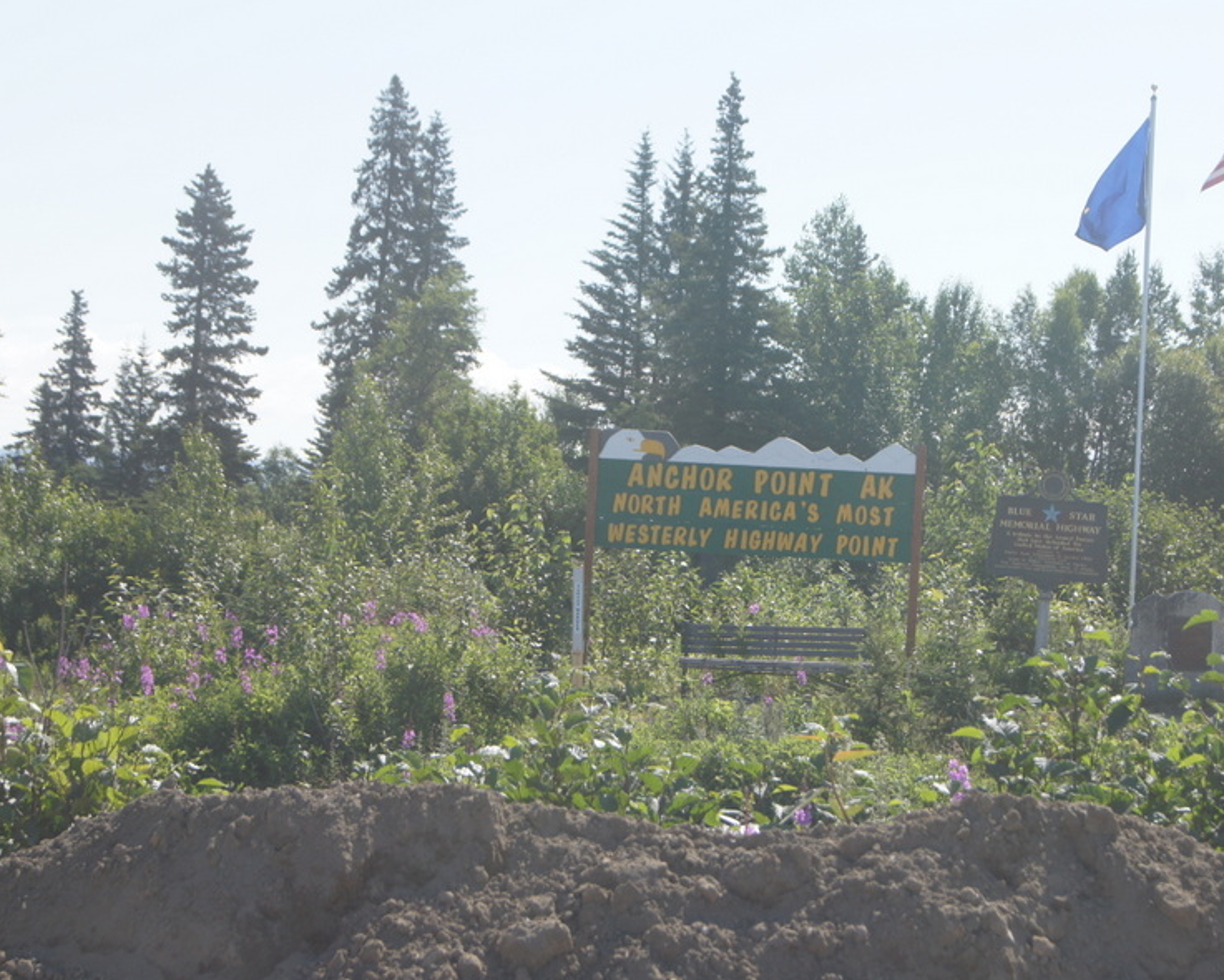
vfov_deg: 16.1
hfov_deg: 20.0
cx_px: 741
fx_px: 3463
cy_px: 495
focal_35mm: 96
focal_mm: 55
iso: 200
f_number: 9
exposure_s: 1/400
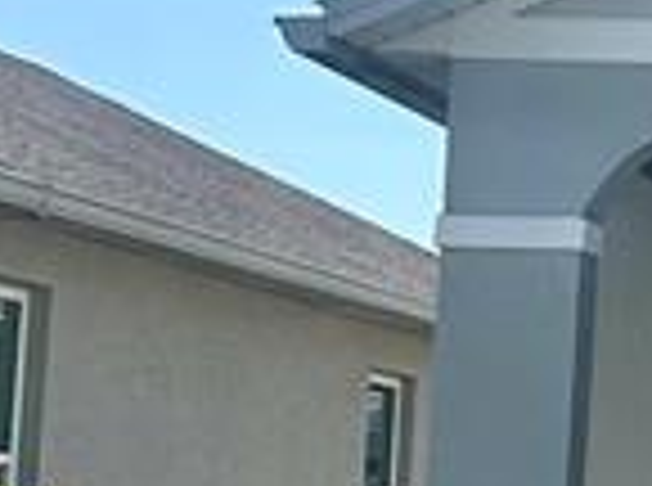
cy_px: 220
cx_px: 1965
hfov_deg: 9.3
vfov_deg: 8.7
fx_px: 3194
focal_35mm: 170
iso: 80
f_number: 1.78
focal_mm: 6.86
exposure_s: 1/7042
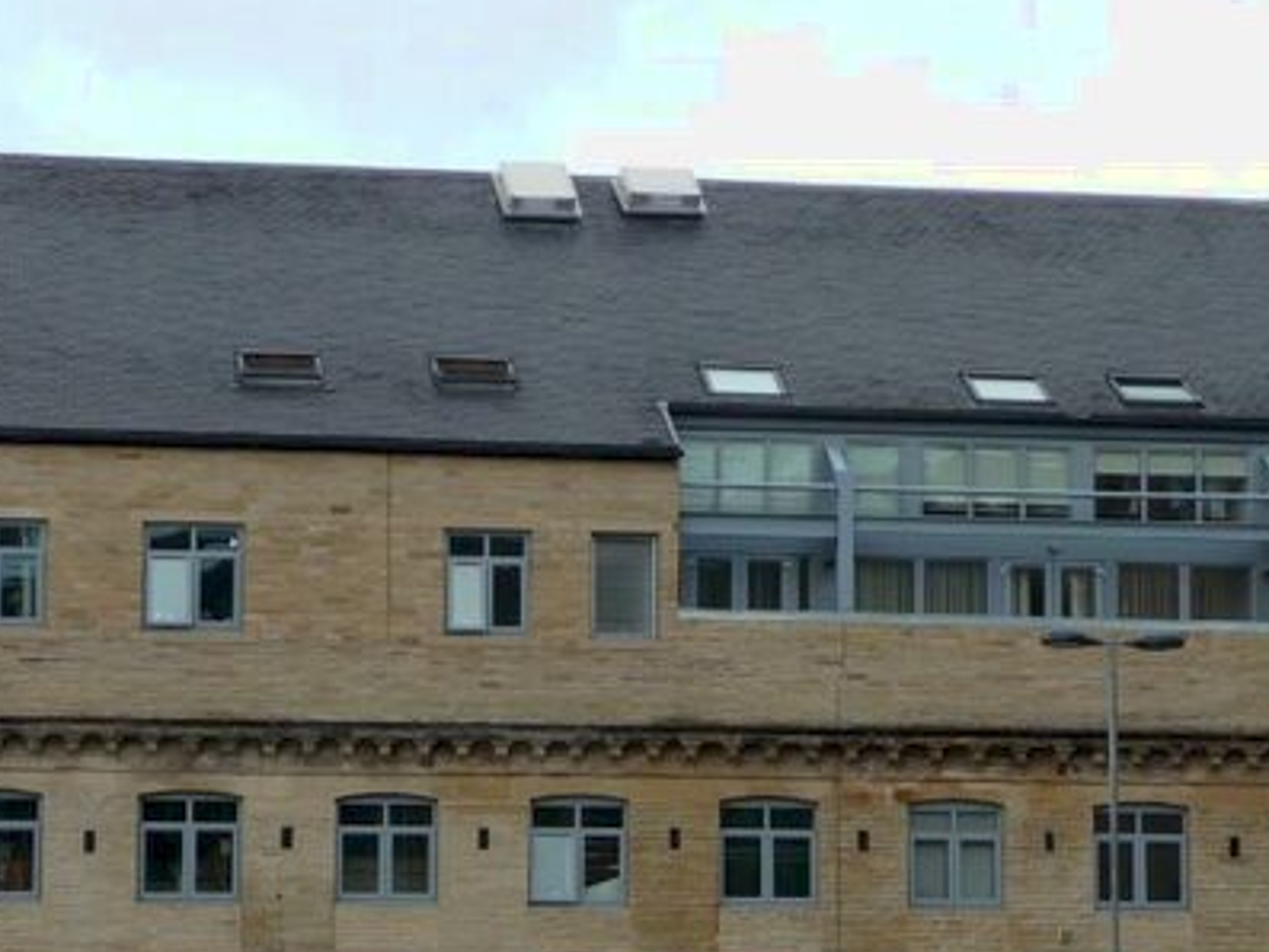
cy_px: 660
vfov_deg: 12.5
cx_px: 687
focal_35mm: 118
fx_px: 4327
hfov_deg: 16.7
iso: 100
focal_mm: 11.3
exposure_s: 1/250
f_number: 4.5
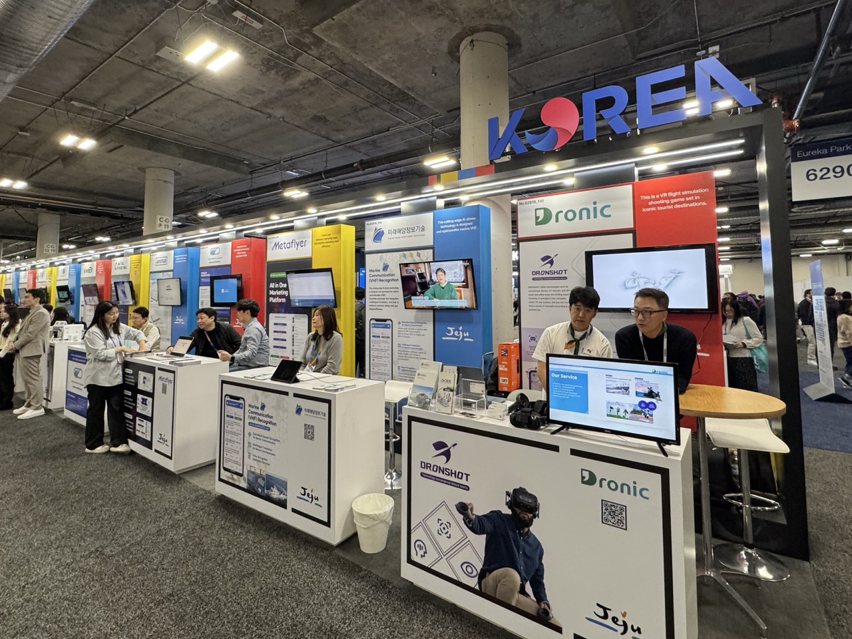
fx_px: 345
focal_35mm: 14
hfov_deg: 102.1
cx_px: 426
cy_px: 320
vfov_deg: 85.7
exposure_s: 1/120
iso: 250
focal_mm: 2.22
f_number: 2.2
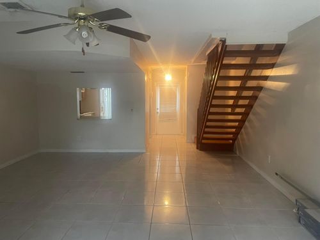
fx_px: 240
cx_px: 160
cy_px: 120
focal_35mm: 26
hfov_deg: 67.3
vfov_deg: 53.1
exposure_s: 1/40
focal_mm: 4.2
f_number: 1.6
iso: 400
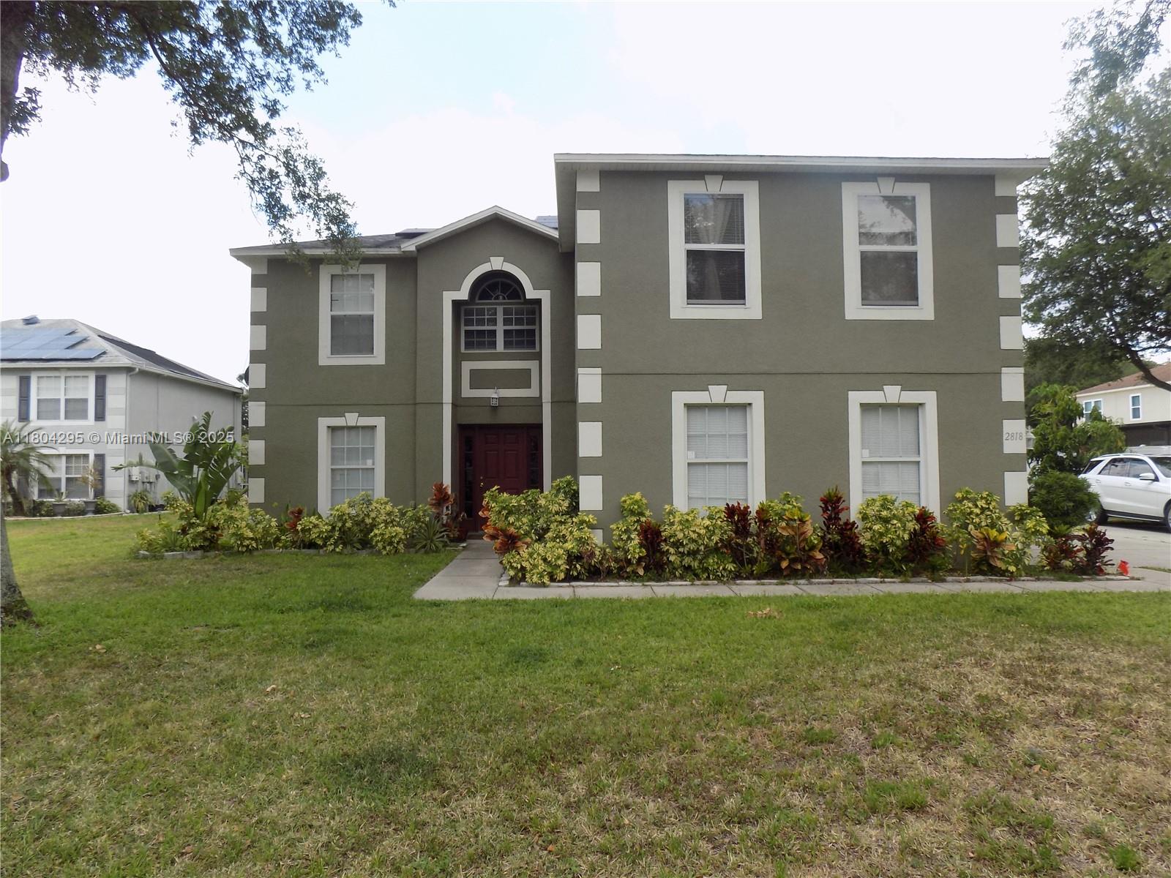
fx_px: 778
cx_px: 586
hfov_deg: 73.9
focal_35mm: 23
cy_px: 439
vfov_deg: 58.9
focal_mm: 4
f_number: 3.1
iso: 80
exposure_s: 1/400
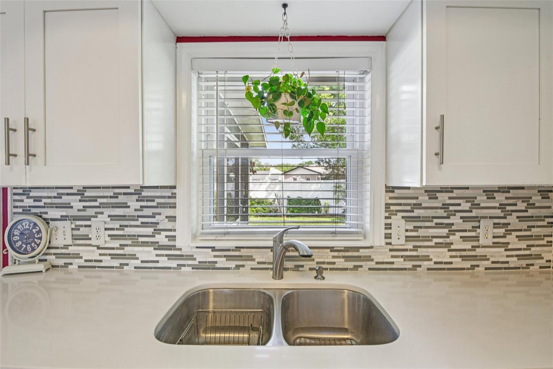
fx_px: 215
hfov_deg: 104.3
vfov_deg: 81.2
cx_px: 276
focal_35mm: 14
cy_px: 184
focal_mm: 14
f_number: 8
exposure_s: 1/20
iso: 400
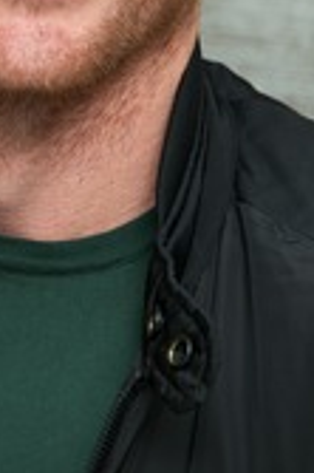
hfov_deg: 2.9
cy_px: -42
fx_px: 6266
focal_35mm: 478
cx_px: 40
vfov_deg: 4.3
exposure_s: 1/125
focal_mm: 200
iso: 400
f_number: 5.6
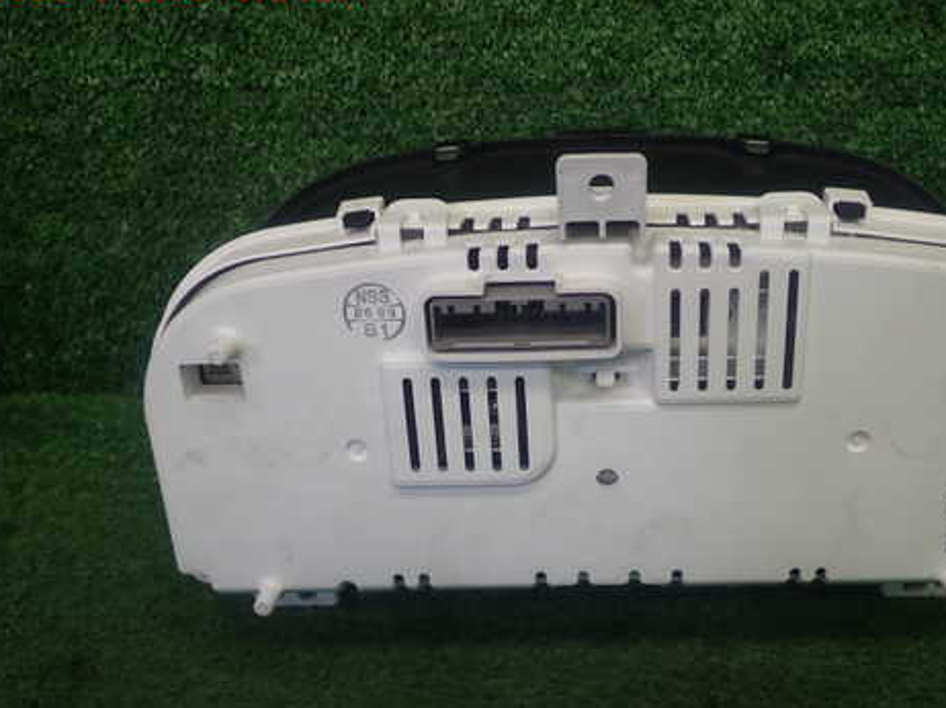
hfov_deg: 47.5
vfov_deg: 36.7
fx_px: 1065
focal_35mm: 39
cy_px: 422
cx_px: 588
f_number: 2.3
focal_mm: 5.4
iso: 100
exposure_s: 1/80
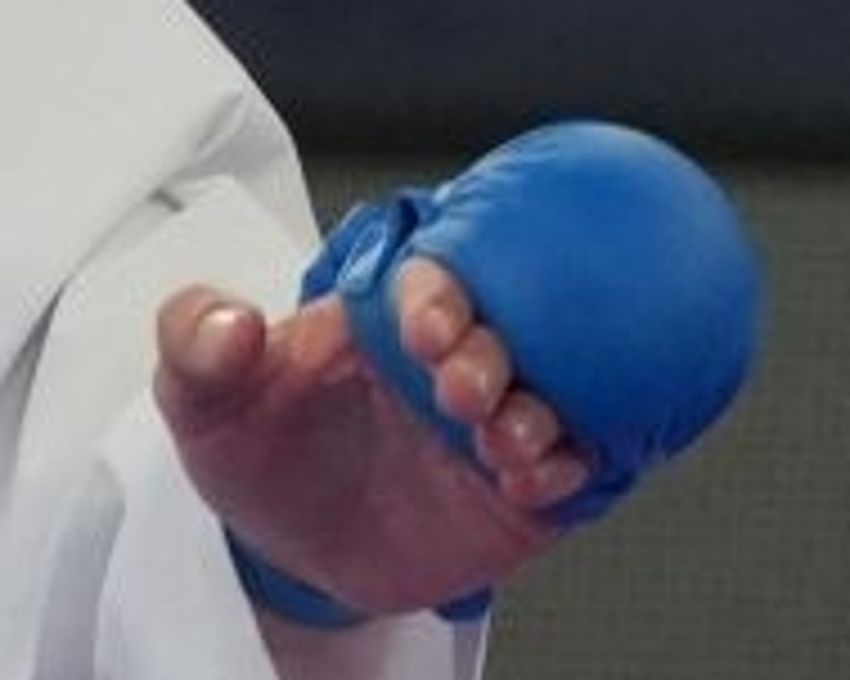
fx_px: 67335
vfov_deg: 0.6
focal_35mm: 2678
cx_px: 504
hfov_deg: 0.7
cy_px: -261
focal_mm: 200
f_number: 2.8
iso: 2000
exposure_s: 1/1000
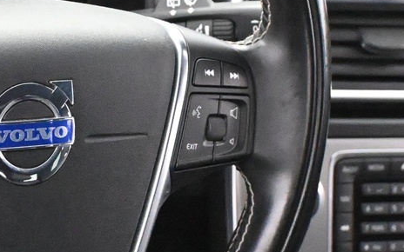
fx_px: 1617
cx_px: -30
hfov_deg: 14.0
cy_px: 95
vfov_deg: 8.9
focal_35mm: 147
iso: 12800
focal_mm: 27.5
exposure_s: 1/60
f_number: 4.5
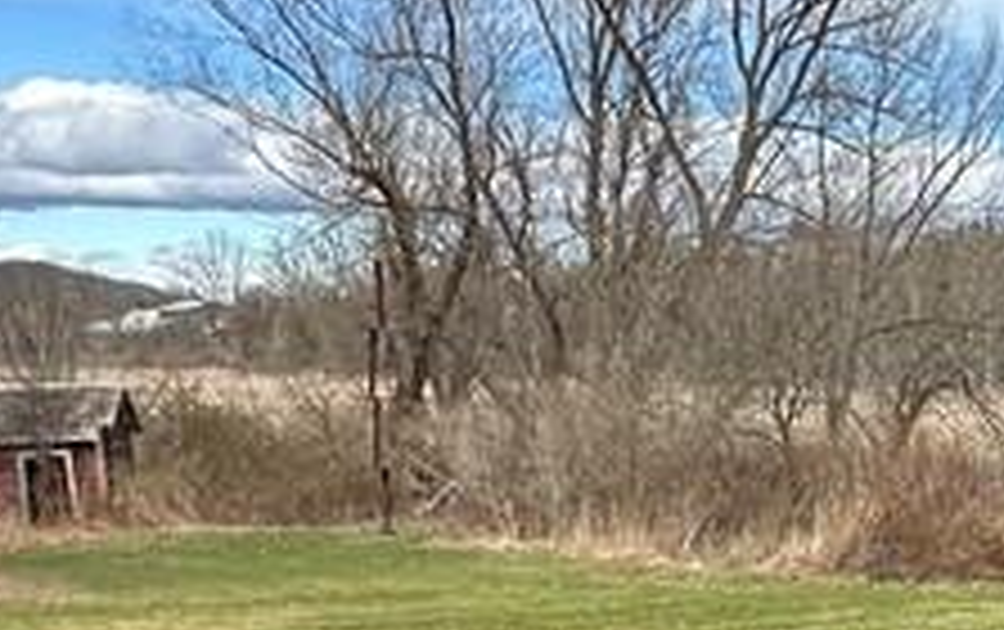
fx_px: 1863
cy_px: 554
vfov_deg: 18.9
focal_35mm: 68
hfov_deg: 27.5
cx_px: 1117
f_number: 2.2
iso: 40
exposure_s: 1/1304
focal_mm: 2.22
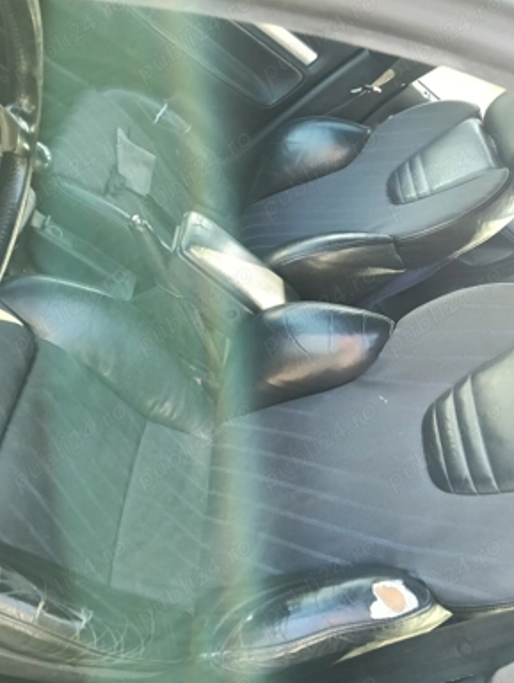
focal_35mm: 28
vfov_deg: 63.4
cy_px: 338
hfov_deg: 49.8
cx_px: 256
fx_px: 553
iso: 100
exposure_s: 1/33.3
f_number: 1.8
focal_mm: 3.98
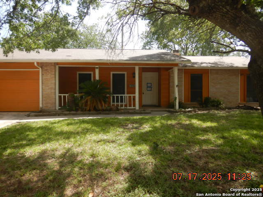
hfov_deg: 71.6
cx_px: 132
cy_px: 98
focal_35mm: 24
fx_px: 182
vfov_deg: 56.8
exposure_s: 1/400
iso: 125
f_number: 2.8
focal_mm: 4.3
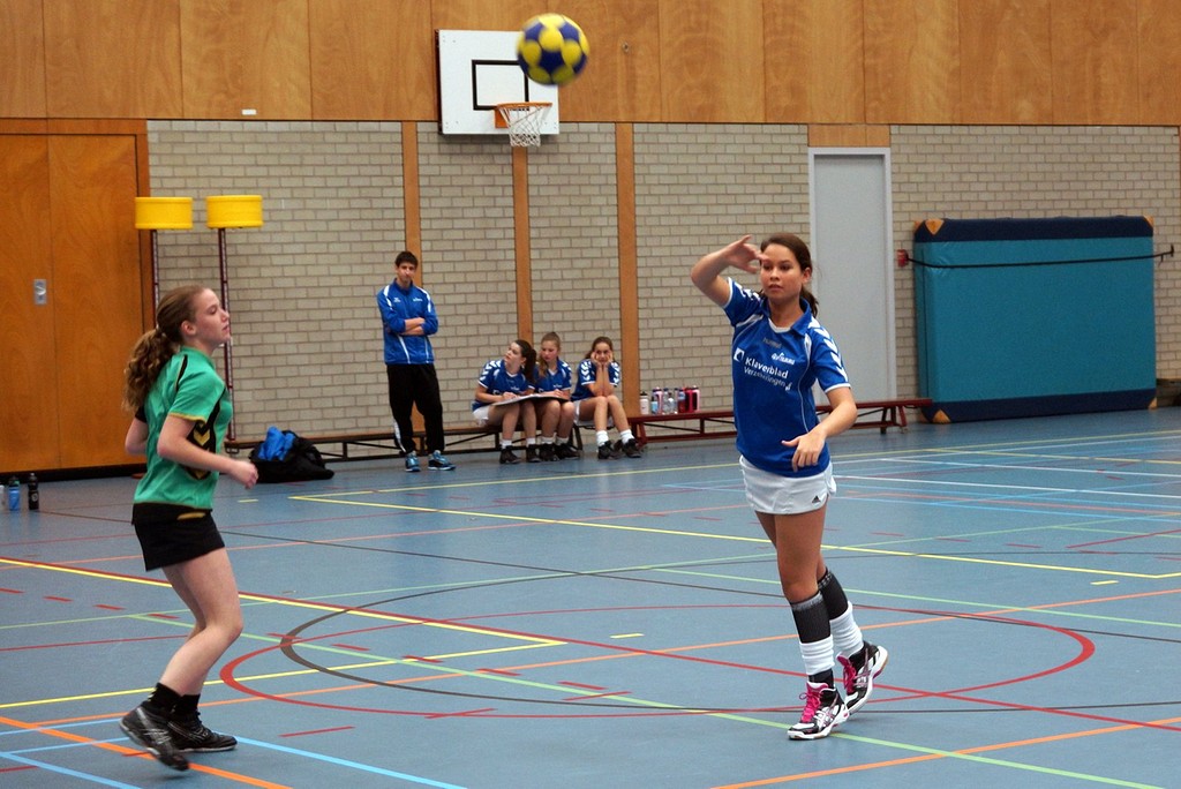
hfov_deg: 27.0
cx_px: 590
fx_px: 2462
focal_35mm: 75
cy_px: 394
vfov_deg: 18.2
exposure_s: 1/160
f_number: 2.8
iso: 640
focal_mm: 50
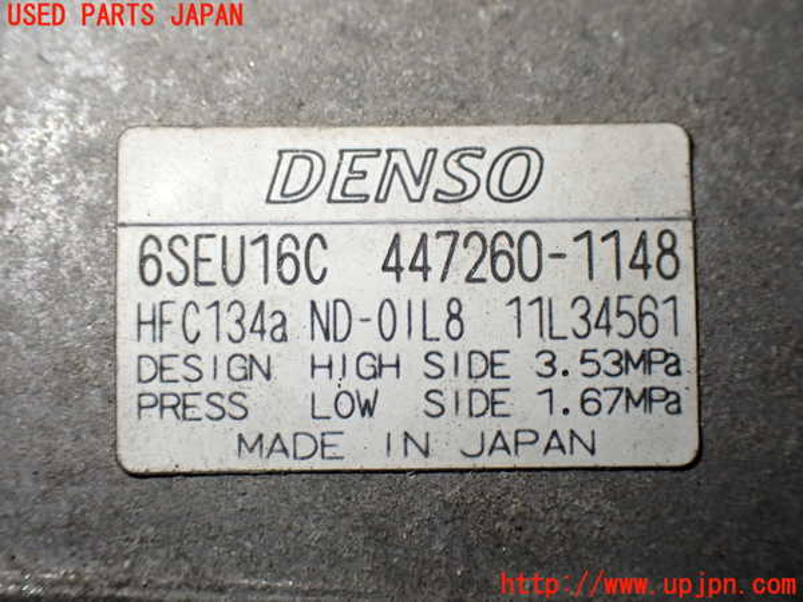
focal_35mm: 47
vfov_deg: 30.9
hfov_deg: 40.4
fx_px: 1090
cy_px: 301
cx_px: 402
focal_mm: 8.4
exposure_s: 1/200
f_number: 3.1
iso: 320
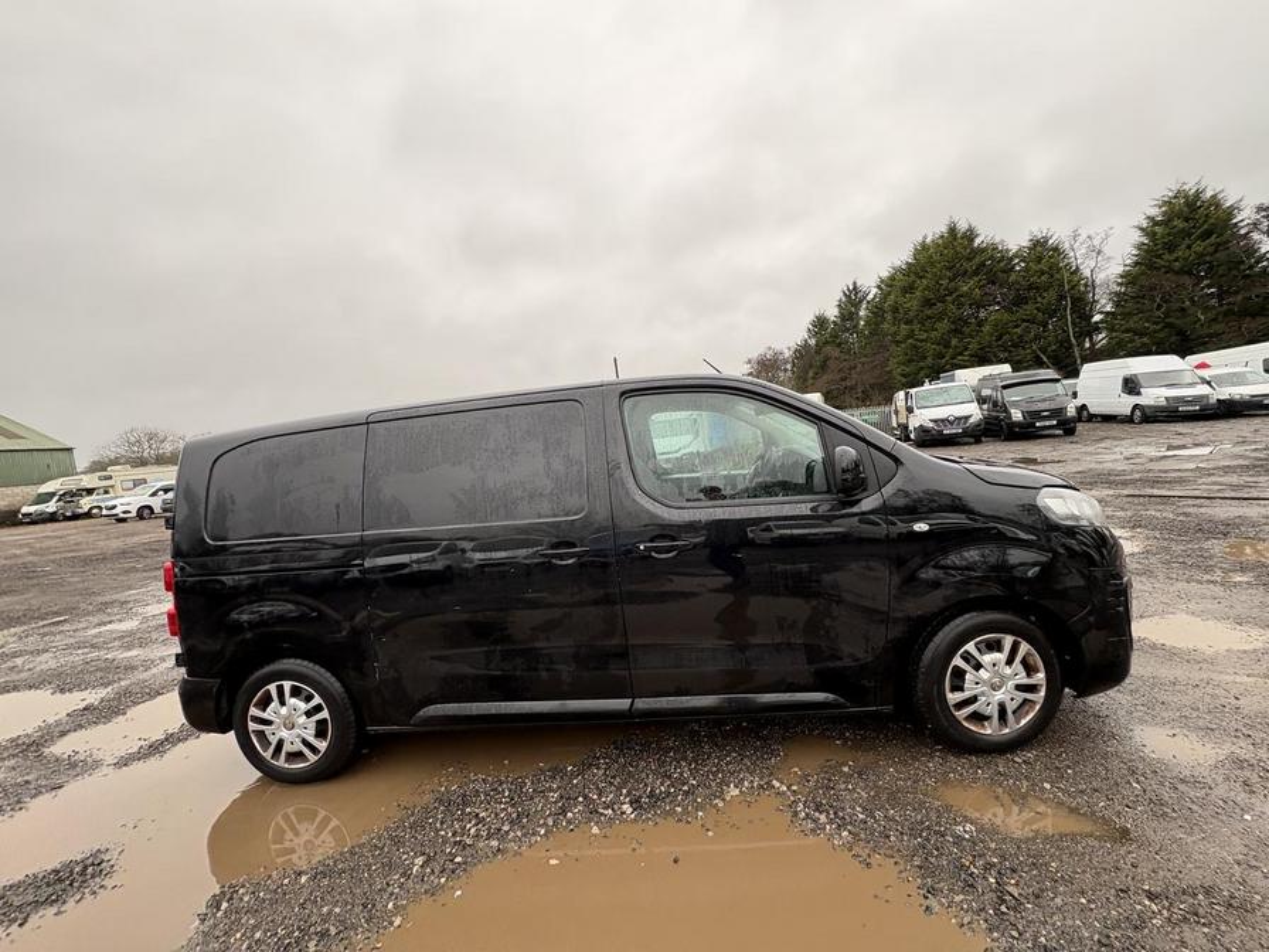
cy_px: 476
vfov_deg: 85.7
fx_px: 513
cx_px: 634
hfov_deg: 102.1
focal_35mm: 14
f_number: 2.2
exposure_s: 1/107
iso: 40
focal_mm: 2.22
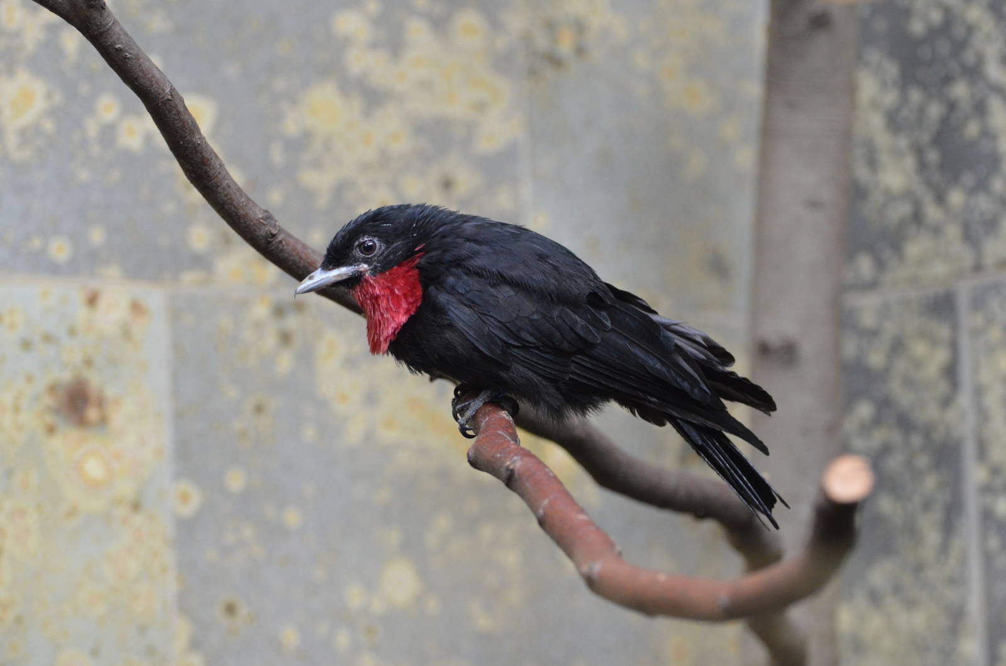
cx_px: 503
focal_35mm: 153
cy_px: 333
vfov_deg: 8.9
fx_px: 4267
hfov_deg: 13.4
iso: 1600
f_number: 4.5
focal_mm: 102
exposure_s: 1/30
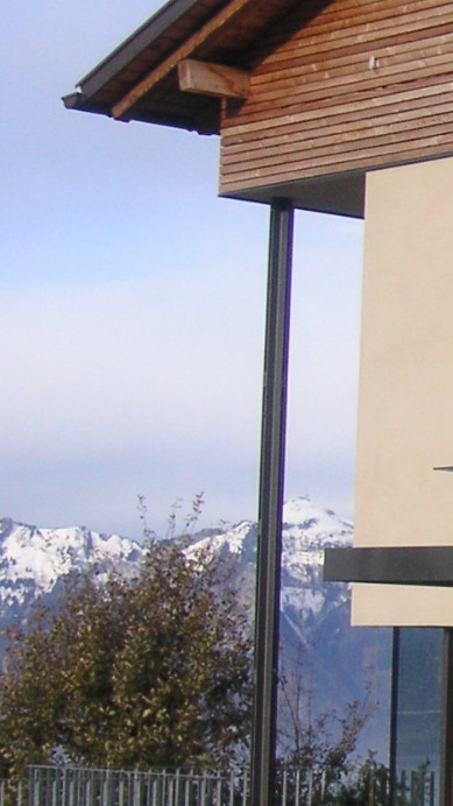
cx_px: 972
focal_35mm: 131
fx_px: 2799
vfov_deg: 16.4
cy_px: 437
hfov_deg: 8.6
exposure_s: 1/500
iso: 50
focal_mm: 6.5
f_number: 2.9
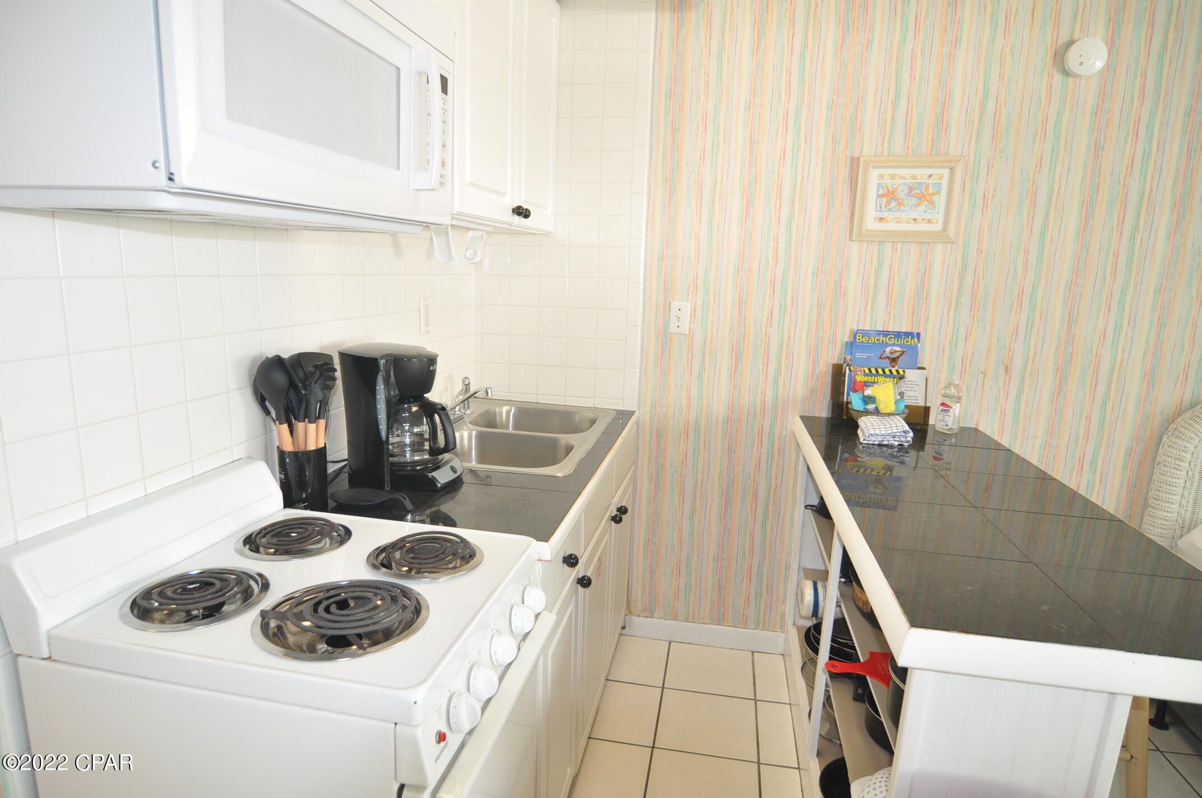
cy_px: 399
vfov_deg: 59.4
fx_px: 700
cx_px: 601
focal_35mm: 21
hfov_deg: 81.3
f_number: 4
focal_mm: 14
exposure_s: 1/125
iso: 500
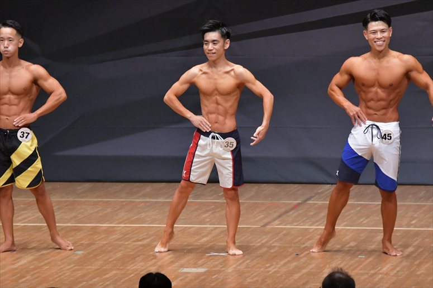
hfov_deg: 7.2
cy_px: 144
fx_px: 3426
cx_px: 216
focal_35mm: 285
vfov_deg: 4.8
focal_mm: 190
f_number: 5.6
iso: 6400
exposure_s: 1/400
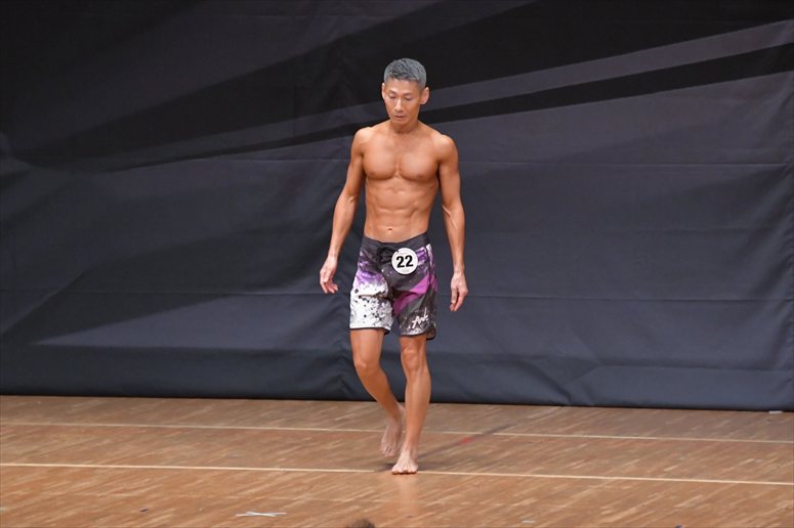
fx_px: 6614
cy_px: 264
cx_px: 397
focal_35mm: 300
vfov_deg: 4.6
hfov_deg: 6.9
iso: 6400
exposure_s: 1/400
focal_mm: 200
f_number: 5.6
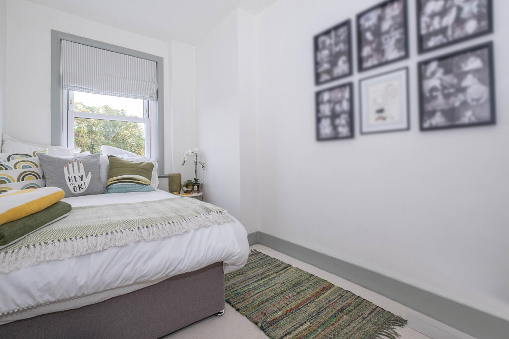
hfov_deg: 100.4
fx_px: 212
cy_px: 170
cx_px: 254
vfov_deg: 77.3
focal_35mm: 15
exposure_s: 1/40
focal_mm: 10
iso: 200
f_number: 6.4
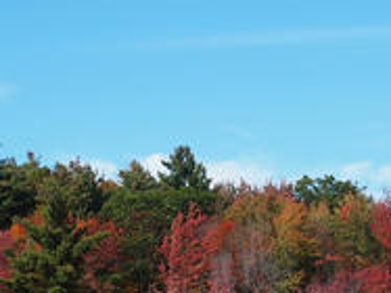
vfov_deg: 7.2
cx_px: 119
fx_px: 2314
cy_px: 222
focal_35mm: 205
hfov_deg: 9.6
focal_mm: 17.8
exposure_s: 1/800
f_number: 4
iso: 100
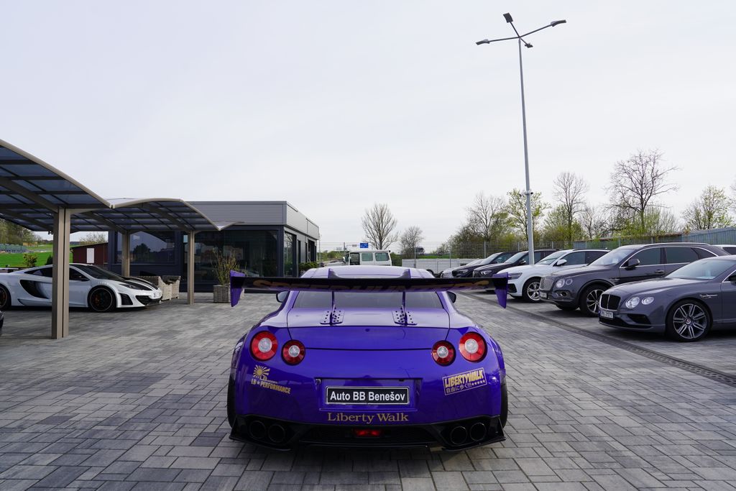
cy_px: 246
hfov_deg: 73.7
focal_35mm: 24
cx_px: 368
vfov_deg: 53.1
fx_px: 491
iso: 100
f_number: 8
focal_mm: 24
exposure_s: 1/125
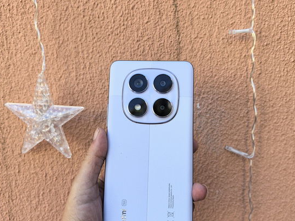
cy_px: 126
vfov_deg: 41.6
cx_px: 144
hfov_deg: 54.0
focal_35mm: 34
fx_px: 289
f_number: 2
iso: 50
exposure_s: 1/419
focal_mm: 8.5
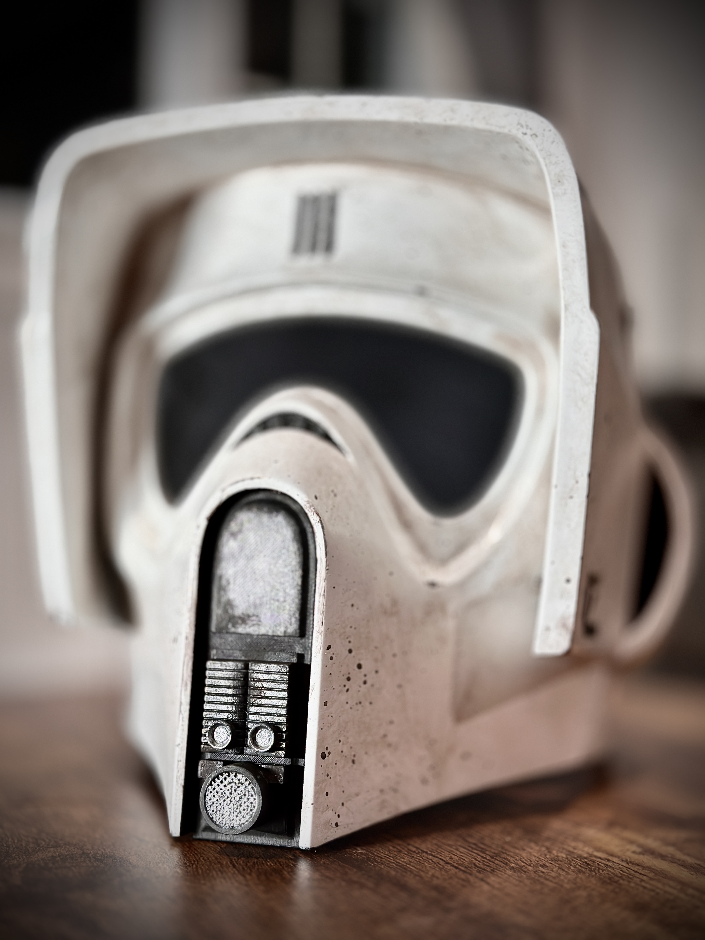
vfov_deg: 39.7
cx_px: 352
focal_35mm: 48
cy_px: 470
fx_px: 1303
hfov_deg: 30.3
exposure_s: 1/60
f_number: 1.78
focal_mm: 6.86
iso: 250
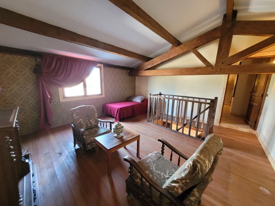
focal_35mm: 13
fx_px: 103
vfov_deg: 89.9
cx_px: 138
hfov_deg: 106.2
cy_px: 103
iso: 640
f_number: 2.2
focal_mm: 1.74
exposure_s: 1/25
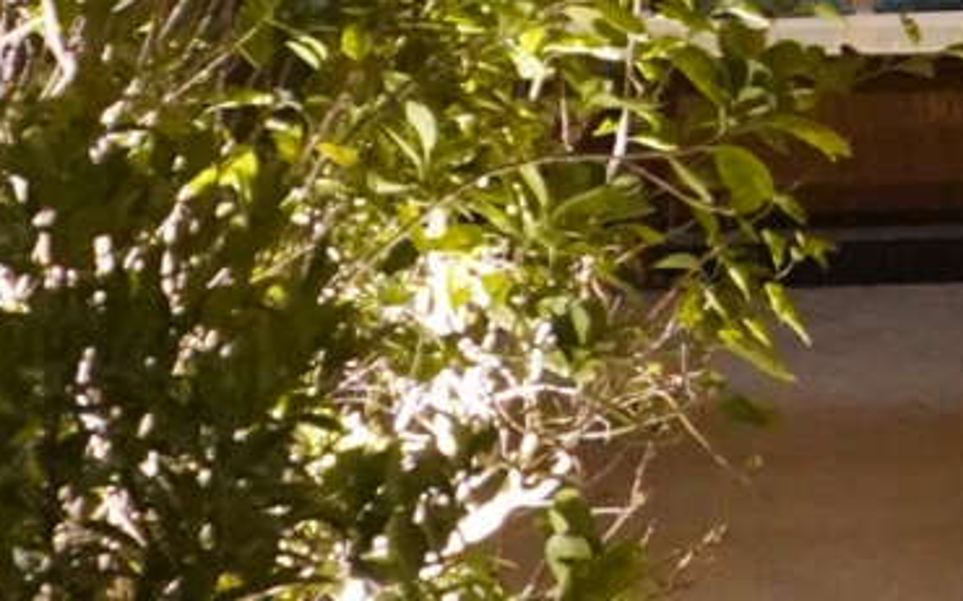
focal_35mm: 240
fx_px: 6297
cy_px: -356
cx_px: 1662
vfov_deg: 5.4
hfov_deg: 8.5
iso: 12800
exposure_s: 1/100
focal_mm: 34
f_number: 4
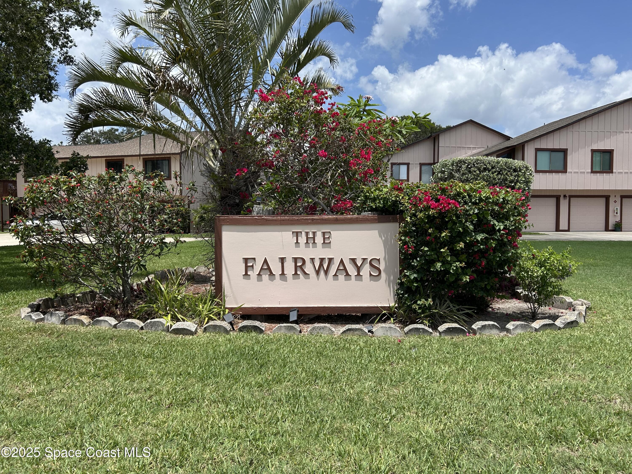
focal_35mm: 26
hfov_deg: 67.3
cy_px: 237
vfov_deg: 53.1
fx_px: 475
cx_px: 316
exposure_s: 1/3968
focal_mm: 5.7
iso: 50
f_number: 1.5
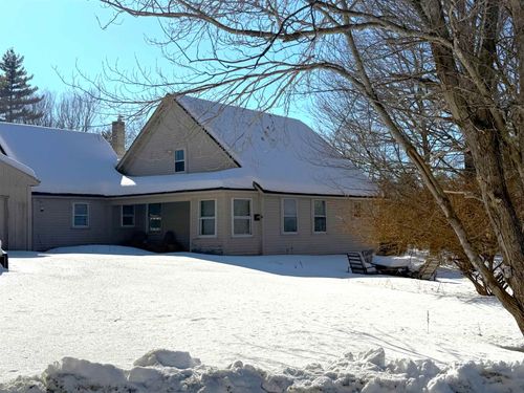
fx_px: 696
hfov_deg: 41.2
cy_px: 196
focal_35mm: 46
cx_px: 262
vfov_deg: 31.5
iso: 80
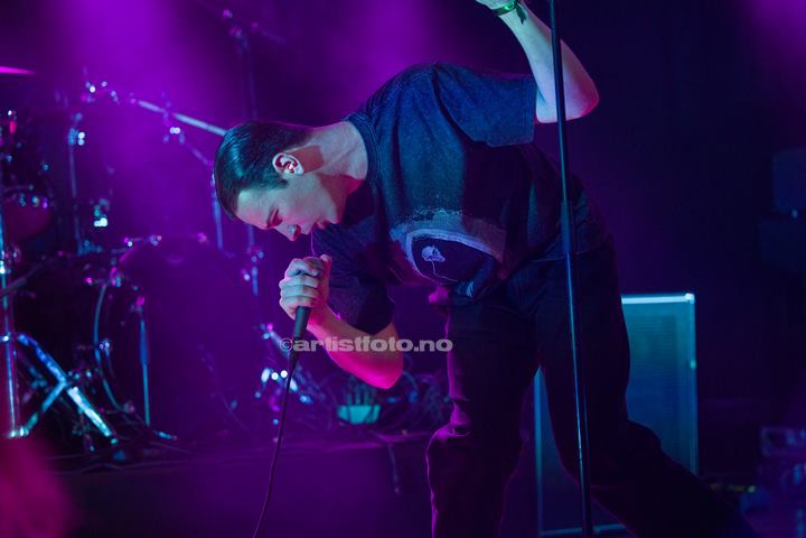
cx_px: 403
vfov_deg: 15.9
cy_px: 269
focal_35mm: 86
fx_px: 1925
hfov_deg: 23.6
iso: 2000
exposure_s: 1/800
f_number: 2.8
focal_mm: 86
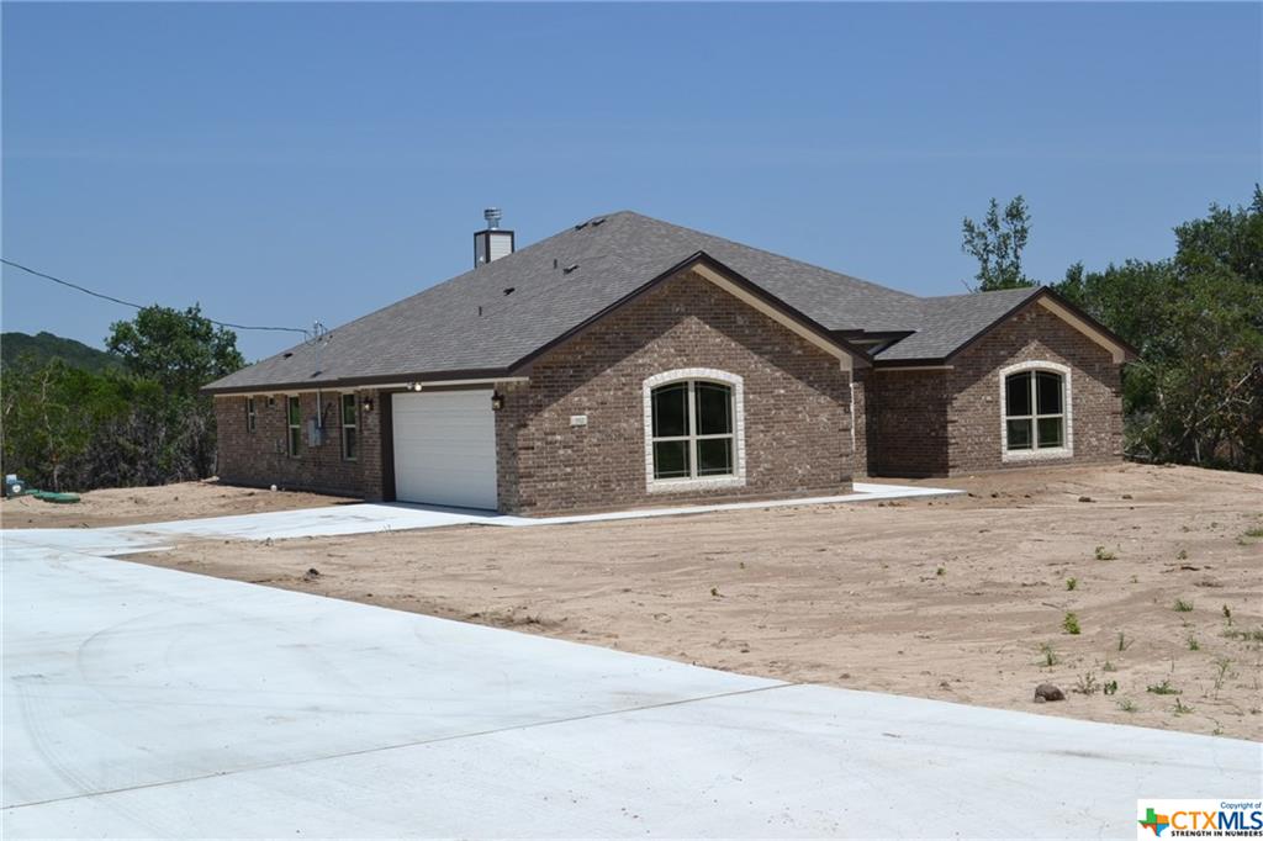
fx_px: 1578
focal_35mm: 45
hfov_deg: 43.6
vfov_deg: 29.8
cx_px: 632
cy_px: 420
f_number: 11
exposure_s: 1/500
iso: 400
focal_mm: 30
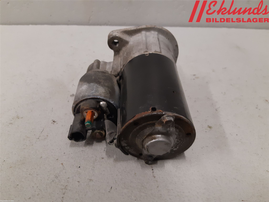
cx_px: 134
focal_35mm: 26
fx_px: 202
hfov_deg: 67.3
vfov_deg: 53.1
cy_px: 101
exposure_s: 1/50
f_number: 1.7
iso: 160
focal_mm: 3.93
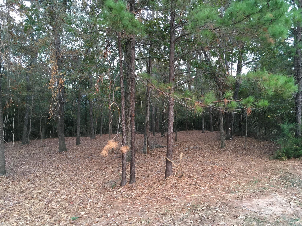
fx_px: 253
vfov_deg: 48.2
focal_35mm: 29
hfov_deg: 61.7
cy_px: 113
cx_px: 151
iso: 100
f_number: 2.2
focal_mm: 4.15
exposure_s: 1/30
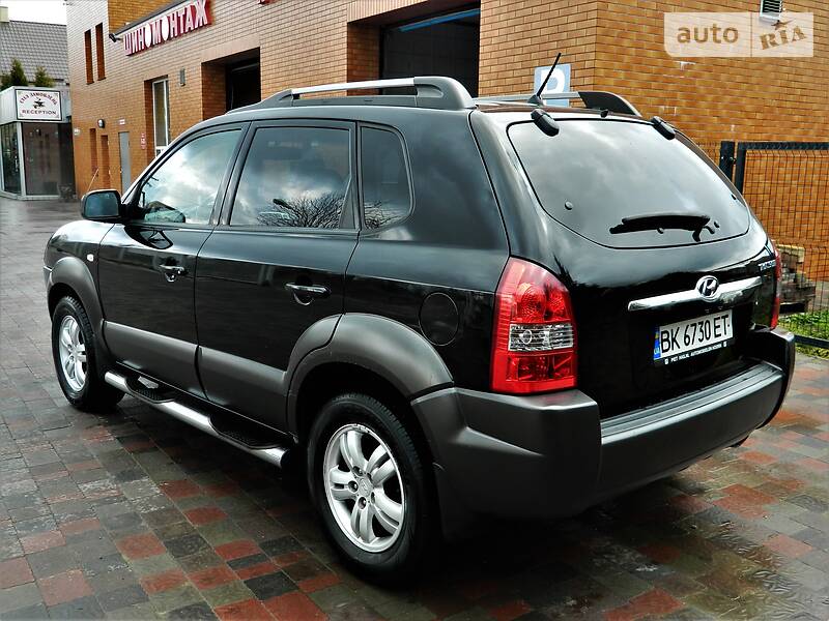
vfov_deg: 40.7
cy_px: 310
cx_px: 414
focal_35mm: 35
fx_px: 838
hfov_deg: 52.6
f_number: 3.3
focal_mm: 6.2
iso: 80
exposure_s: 1/40
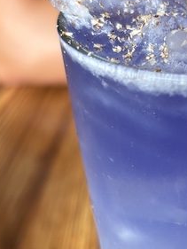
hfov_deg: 19.0
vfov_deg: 25.8
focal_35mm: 74
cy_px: 199
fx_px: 533
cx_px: 210
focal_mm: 5.96
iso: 80
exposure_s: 1/60
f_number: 1.6
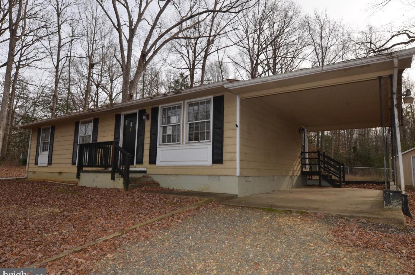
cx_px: 217
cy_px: 139
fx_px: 253
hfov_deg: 78.6
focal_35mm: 22
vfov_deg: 57.0
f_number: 7.1
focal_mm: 14
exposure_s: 1/200
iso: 100
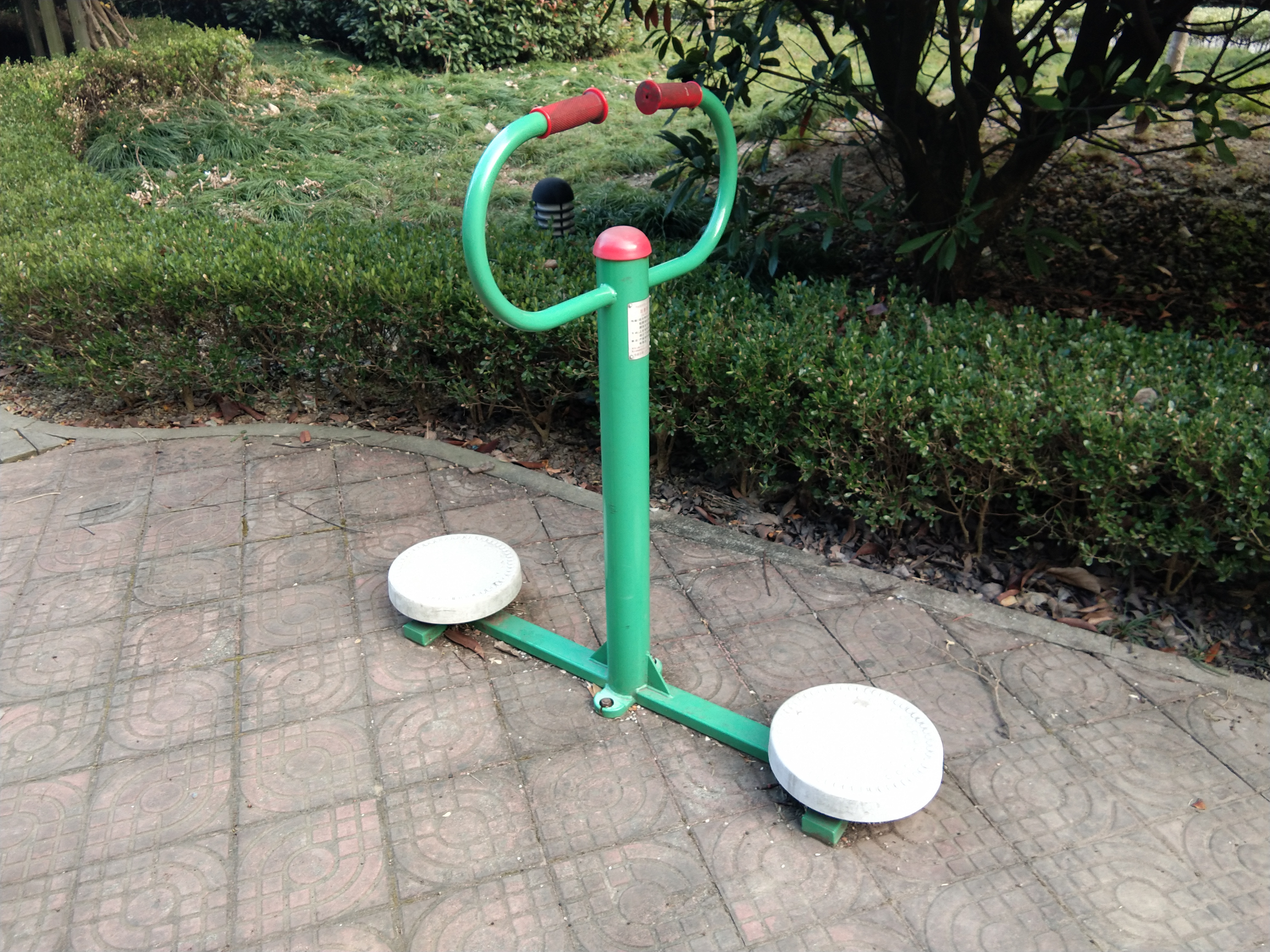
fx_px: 1137
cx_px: 635
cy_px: 476
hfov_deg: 58.4
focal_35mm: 31
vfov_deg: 45.4
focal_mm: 3.69
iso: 100
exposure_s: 1/50
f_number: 2.2
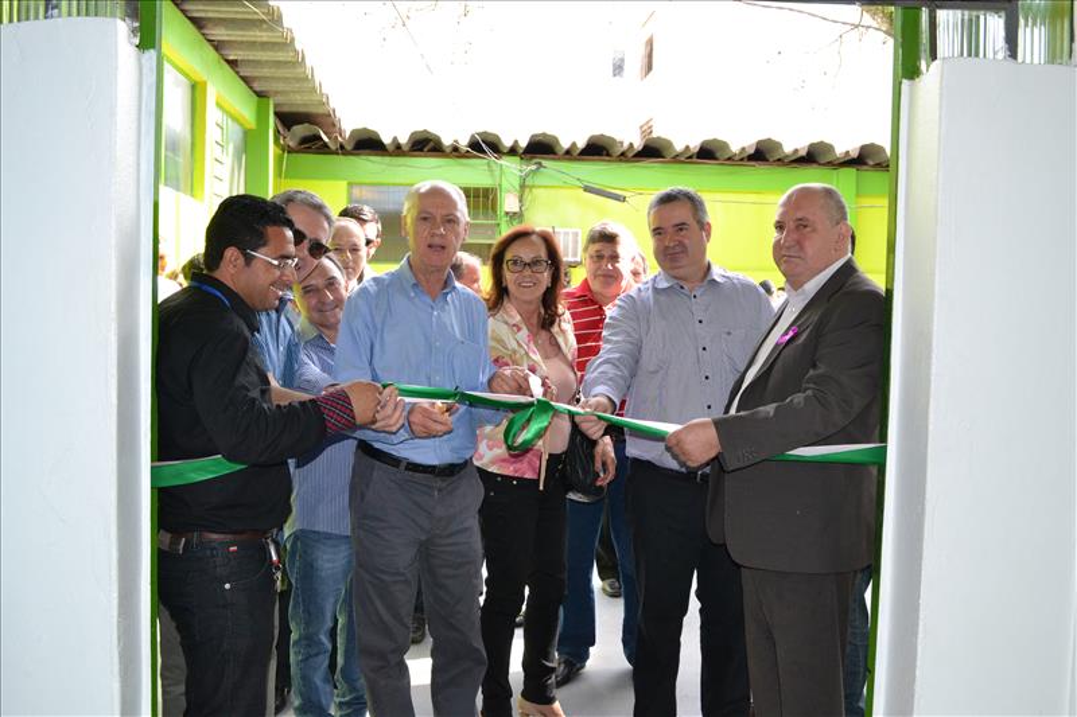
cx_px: 538
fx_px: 987
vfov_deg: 40.0
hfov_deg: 57.2
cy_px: 358
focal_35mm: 33
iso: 1600
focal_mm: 22
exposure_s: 1/200
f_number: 7.1
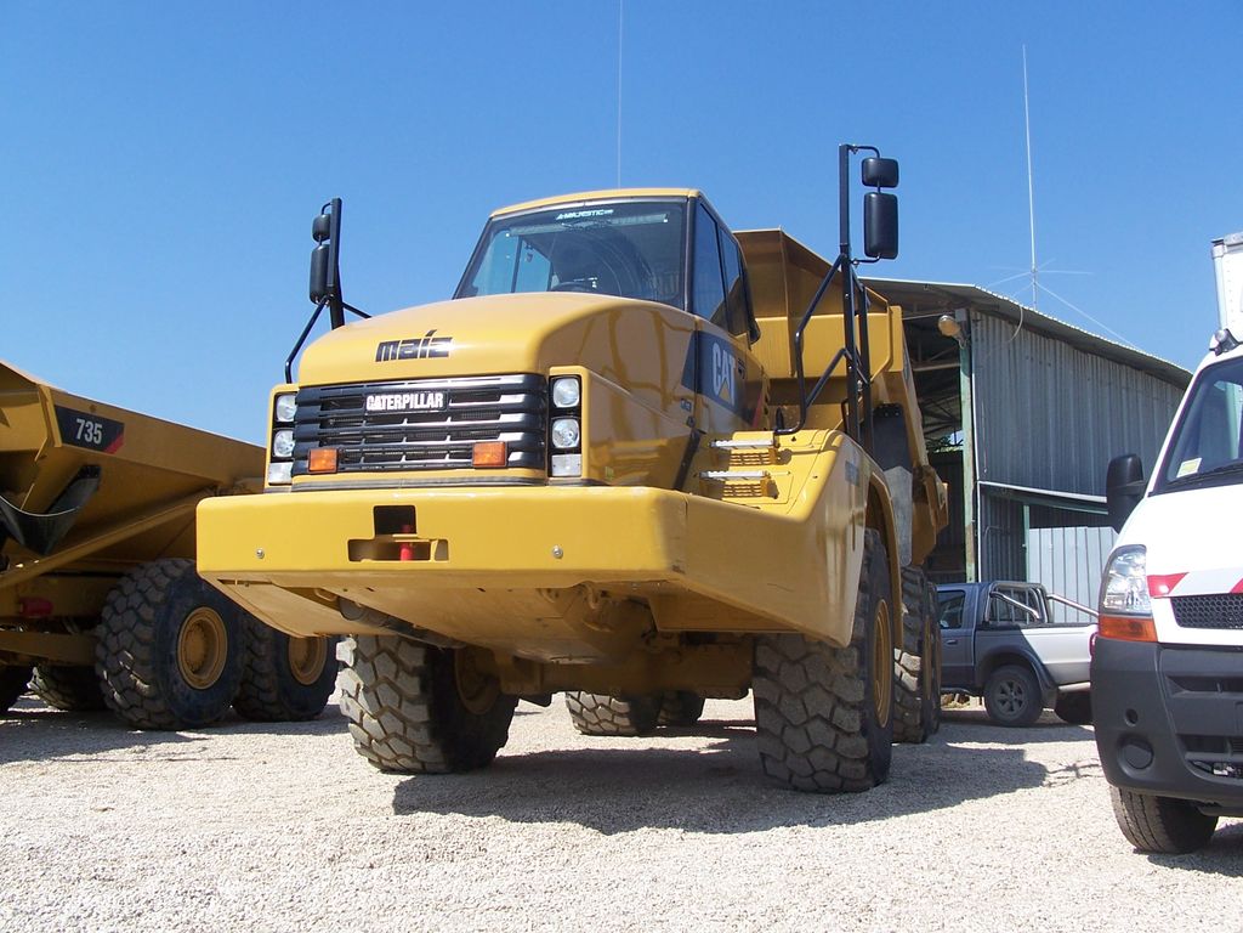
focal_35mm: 35
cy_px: 466
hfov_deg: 52.6
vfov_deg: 40.7
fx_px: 1257
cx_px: 622
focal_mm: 6
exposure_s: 1/750
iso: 80
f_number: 4
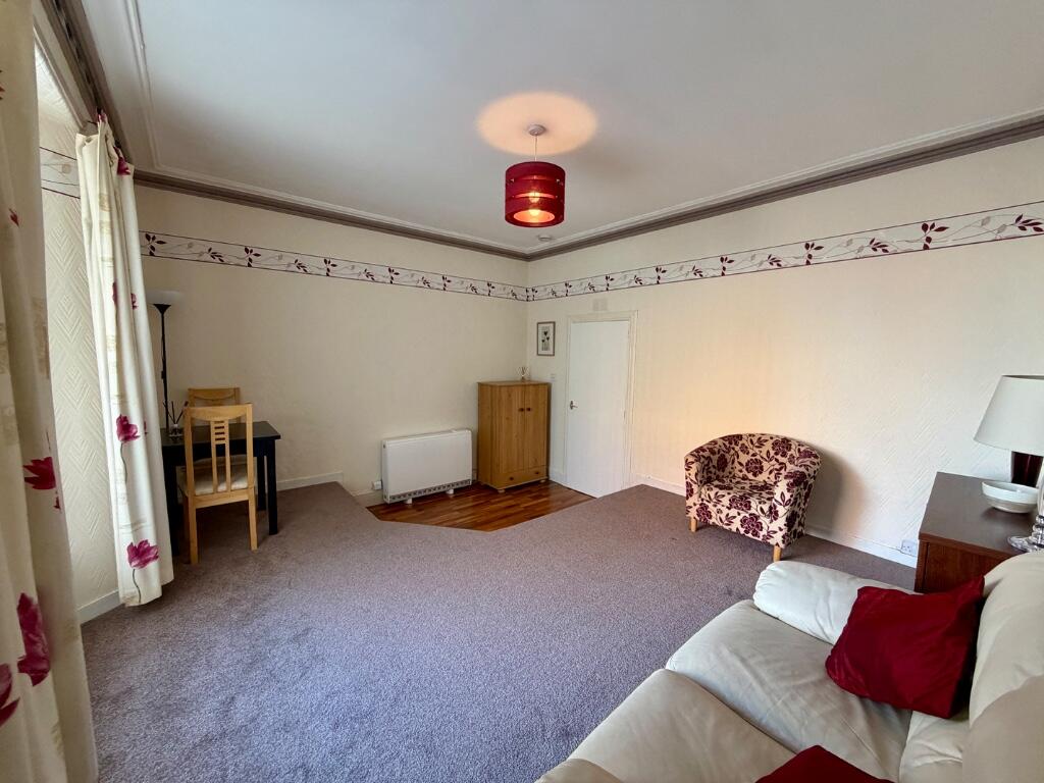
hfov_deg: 102.1
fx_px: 422
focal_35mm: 14
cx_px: 522
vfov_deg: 85.7
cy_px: 392
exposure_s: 1/100
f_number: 2.2
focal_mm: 2.22
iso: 250
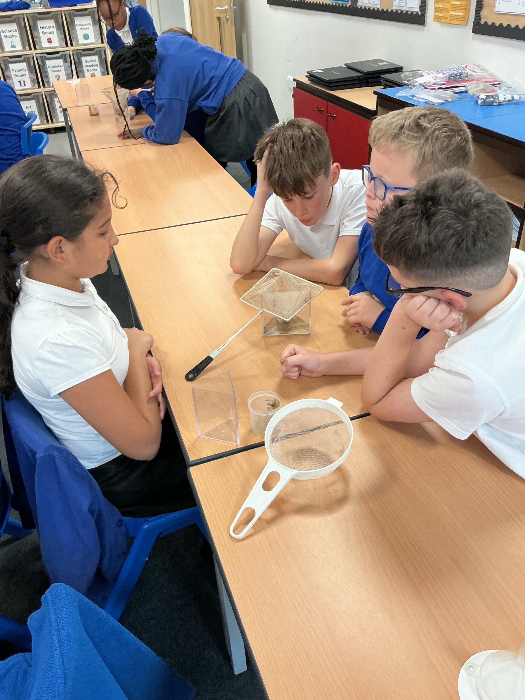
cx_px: 262
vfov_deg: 61.7
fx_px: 586
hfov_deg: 48.2
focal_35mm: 29
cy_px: 350
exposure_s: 1/60
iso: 100
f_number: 1.8
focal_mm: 3
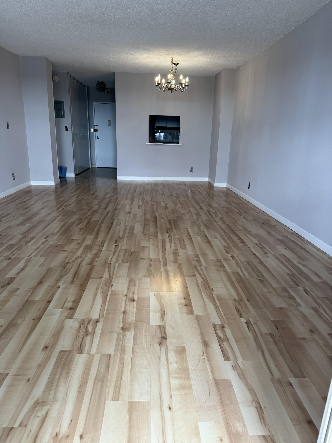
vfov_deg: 71.6
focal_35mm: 24
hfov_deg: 56.8
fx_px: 307
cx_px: 166
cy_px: 222
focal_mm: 6.76
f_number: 1.78
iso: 64
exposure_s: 1/120
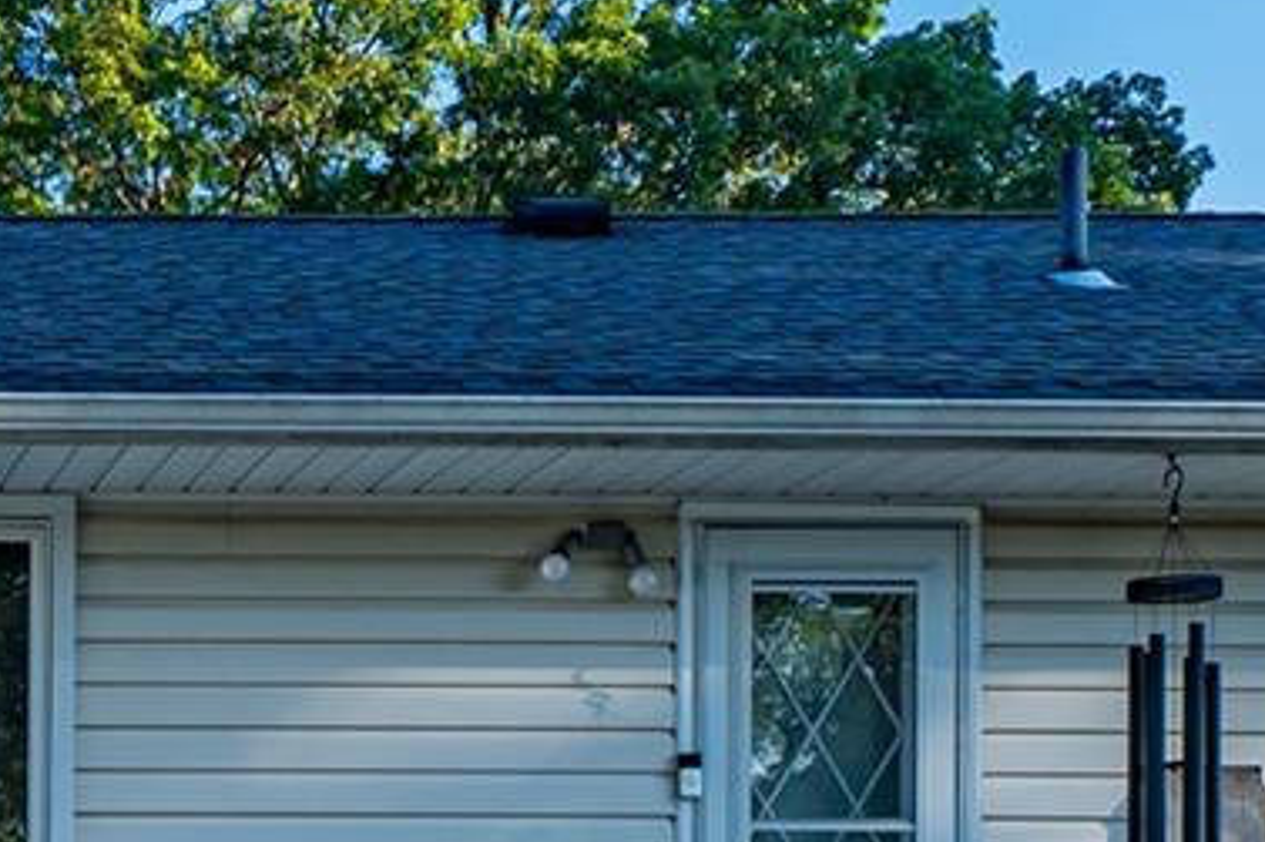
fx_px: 2669
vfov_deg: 17.1
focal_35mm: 76
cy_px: 1010
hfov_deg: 23.2
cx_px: -450
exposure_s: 1/320
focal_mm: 14
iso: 400
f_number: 9
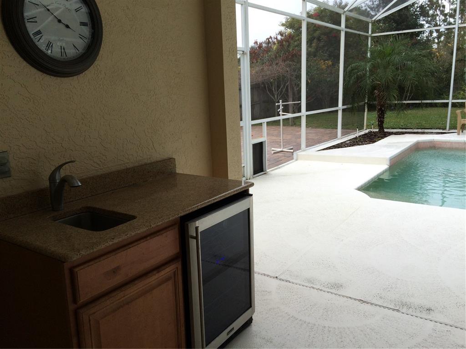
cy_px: 174
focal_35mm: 29
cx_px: 233
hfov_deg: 61.7
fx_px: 390
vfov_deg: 48.2
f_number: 2.2
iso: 32
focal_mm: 4.15
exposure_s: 1/370
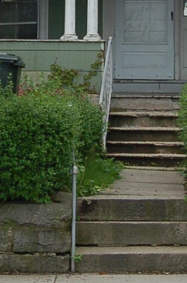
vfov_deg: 12.5
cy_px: 25
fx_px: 1283
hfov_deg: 8.3
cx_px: 37
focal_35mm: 164
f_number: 8
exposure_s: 1/250
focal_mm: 24
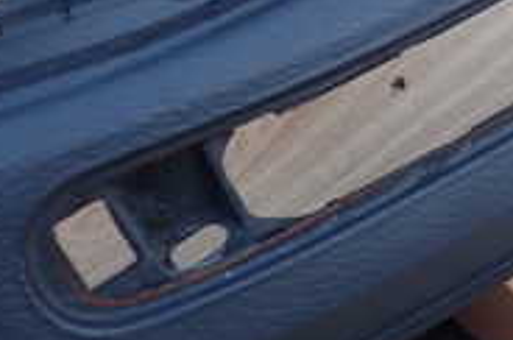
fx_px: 1451
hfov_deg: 17.9
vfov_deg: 12.5
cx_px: 772
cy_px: -226
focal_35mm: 102
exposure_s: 1/40
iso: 200
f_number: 2.3
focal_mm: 5.4
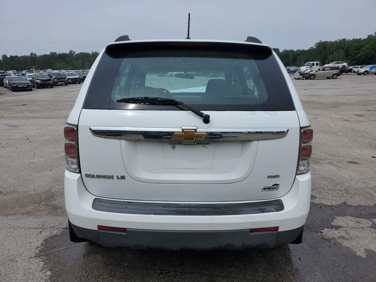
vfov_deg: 53.1
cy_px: 141
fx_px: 282
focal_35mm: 26
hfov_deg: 67.3
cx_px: 188
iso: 50
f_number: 1.5
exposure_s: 1/10000
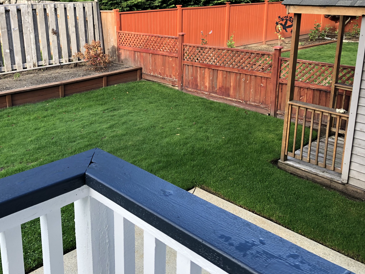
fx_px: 390
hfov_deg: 49.7
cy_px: 95
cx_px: 141
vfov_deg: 38.3
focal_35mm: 37
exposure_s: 1/153
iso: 20
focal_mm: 3.99
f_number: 1.8
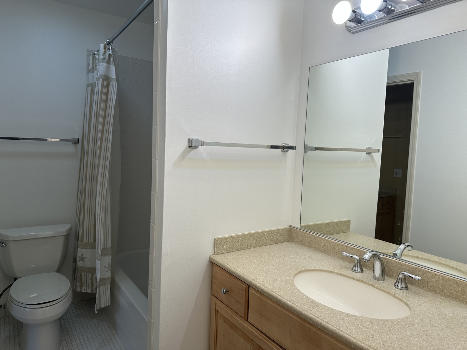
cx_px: 234
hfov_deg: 71.6
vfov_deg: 56.8
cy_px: 175
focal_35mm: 24
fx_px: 324
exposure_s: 1/223
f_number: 1.78
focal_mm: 6.86
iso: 64
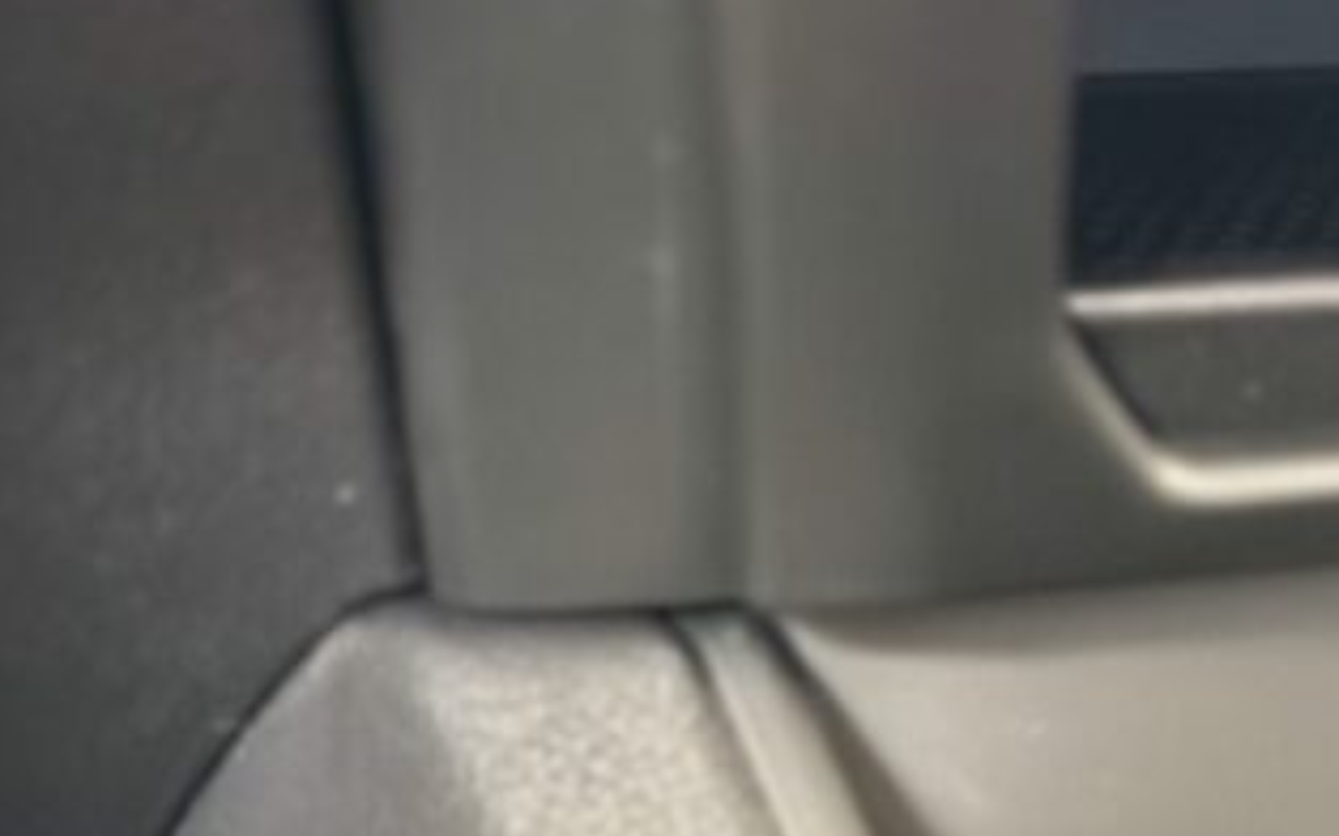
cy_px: 972
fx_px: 3028
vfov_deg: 15.2
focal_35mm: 83
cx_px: 1765
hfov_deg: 22.2
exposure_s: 1/9
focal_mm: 6.76
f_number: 1.78
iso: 4000
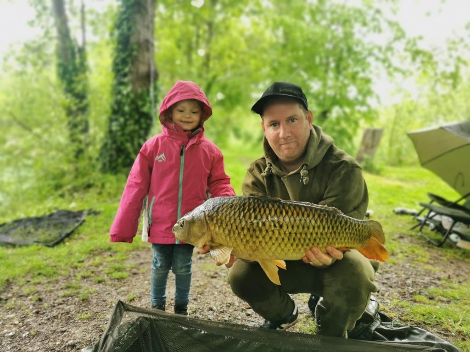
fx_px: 367
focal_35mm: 27
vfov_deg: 51.4
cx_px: 235
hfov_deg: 65.3
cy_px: 176
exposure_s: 1/100
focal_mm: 5.56
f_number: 1.6
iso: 100
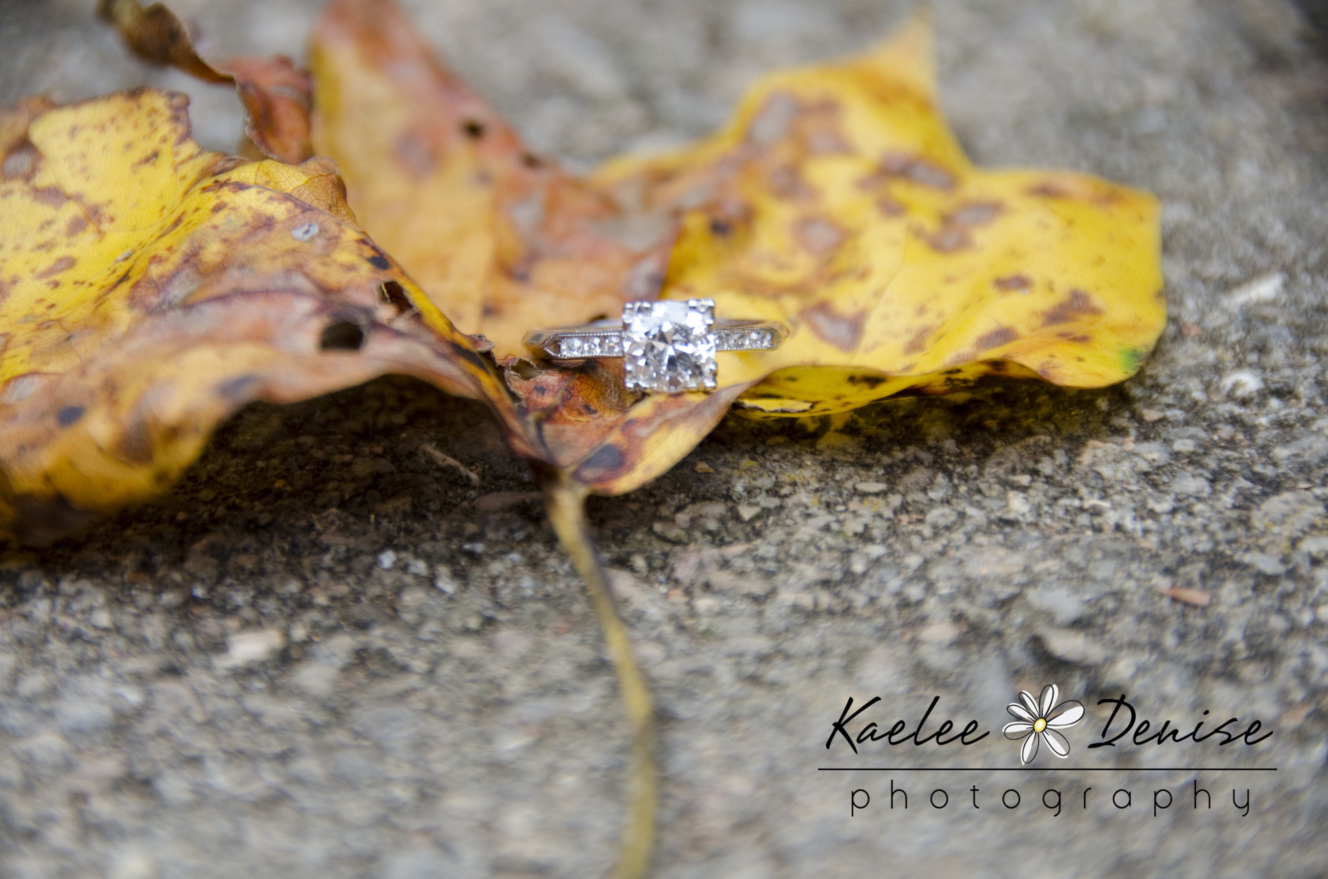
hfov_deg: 8.1
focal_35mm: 255
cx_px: 664
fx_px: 9387
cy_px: 440
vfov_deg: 5.4
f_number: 6.3
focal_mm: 170
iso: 320
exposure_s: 1/320
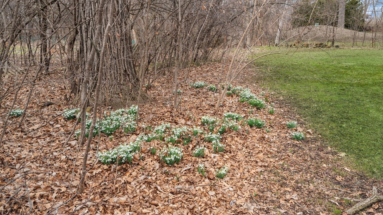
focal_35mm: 32
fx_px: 325
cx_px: 193
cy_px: 107
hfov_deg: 61.0
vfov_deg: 36.7
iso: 200
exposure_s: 1/45
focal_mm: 30
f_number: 8
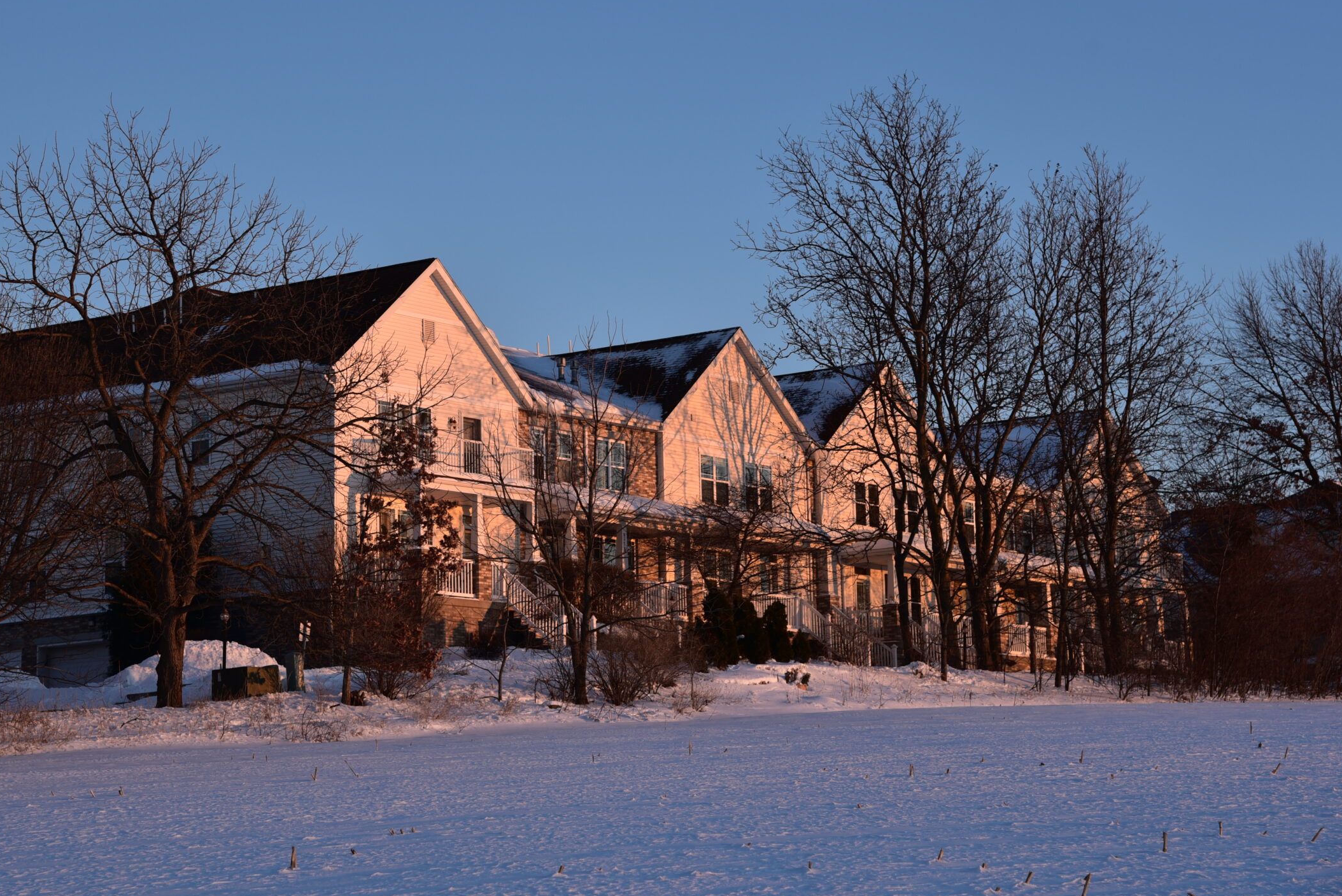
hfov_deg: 23.9
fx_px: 3170
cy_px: 399
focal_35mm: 85
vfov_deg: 16.1
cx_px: 597
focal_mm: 70
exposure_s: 1/200
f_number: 6.3
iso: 200
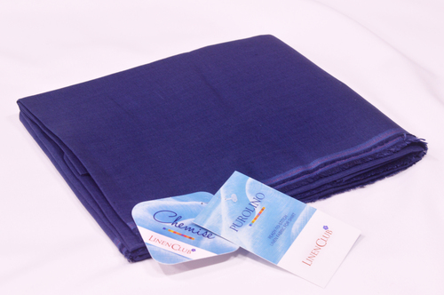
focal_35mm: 93
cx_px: 222
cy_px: 148
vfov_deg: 14.7
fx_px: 1146
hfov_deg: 21.9
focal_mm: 62
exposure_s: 1/5
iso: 400
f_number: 11
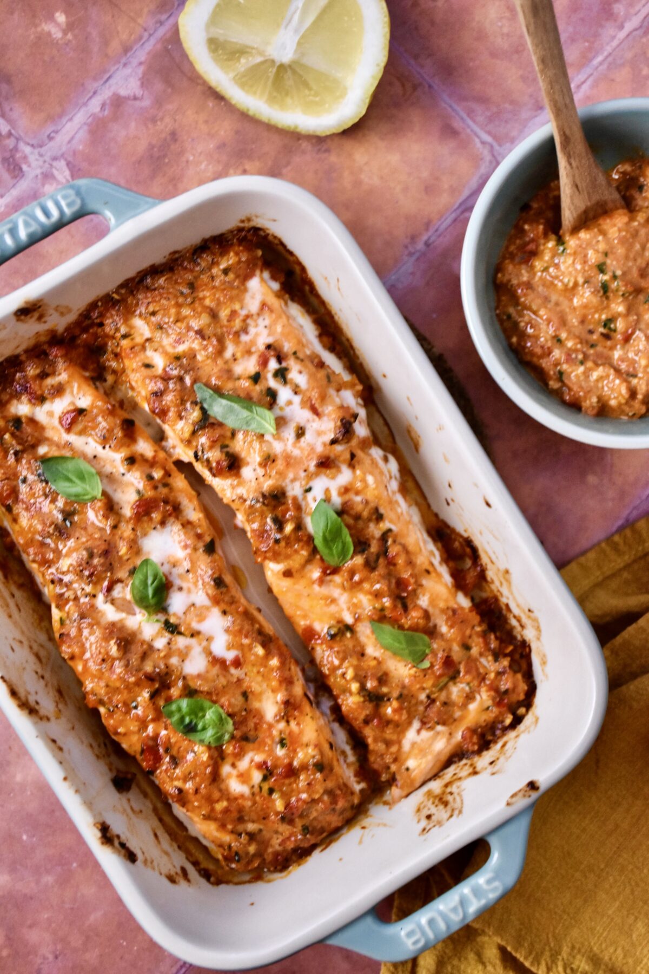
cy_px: 487
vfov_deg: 31.9
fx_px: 1703
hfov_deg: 21.6
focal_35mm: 63
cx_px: 324
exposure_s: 1/60
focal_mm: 42
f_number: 4.5
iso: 1250
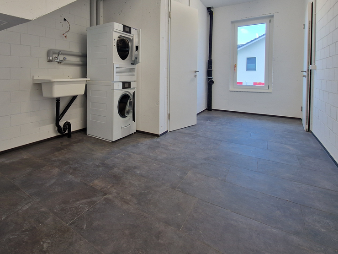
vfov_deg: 69.1
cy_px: 81
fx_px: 176
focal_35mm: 18
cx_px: 120
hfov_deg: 85.5
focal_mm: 2.2
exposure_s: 1/50
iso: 64
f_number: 2.2
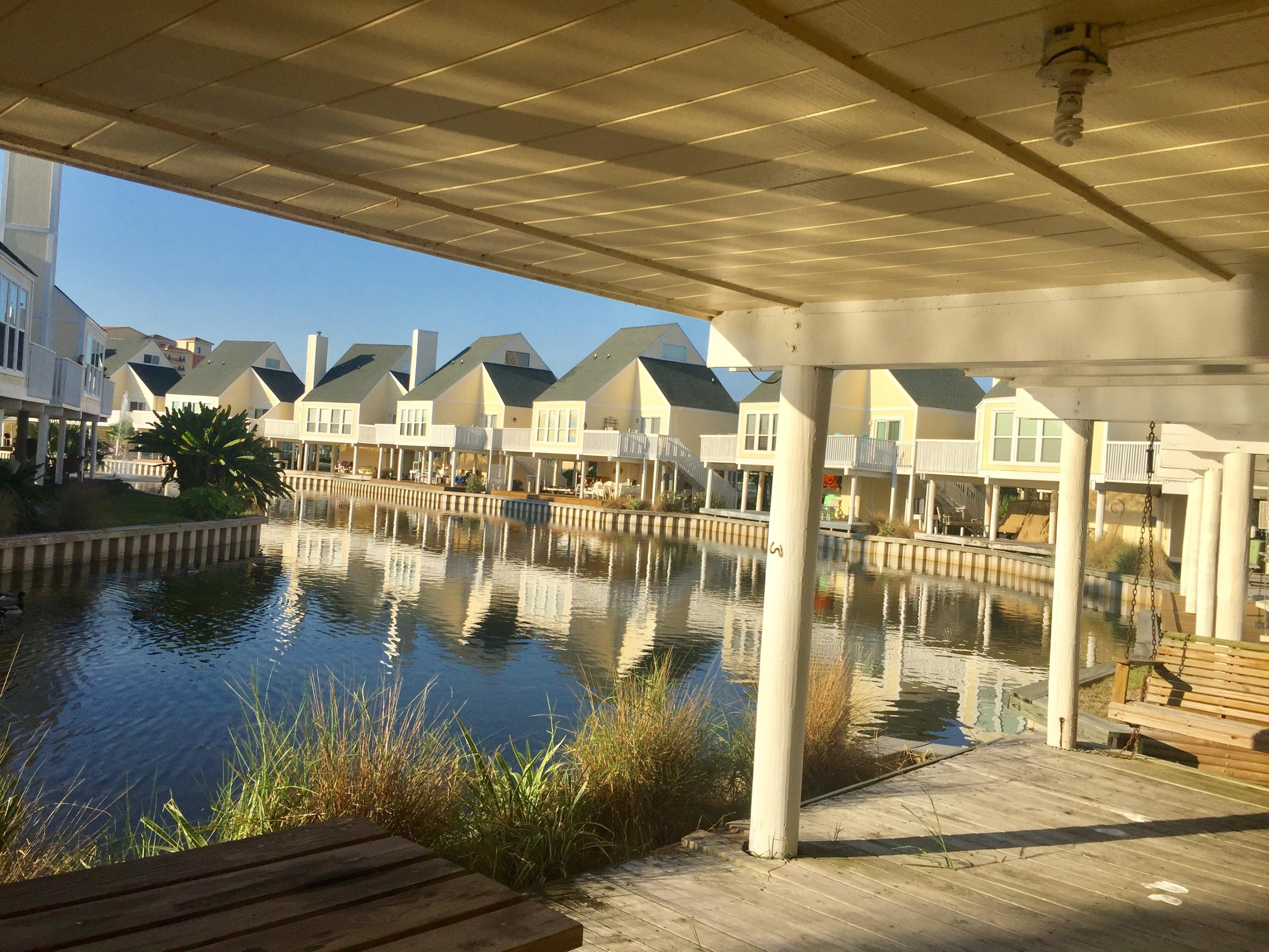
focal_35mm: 29
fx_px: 1063
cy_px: 476
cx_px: 634
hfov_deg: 61.7
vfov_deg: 48.2
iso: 32
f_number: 2.2
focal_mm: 4.15
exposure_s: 1/2639
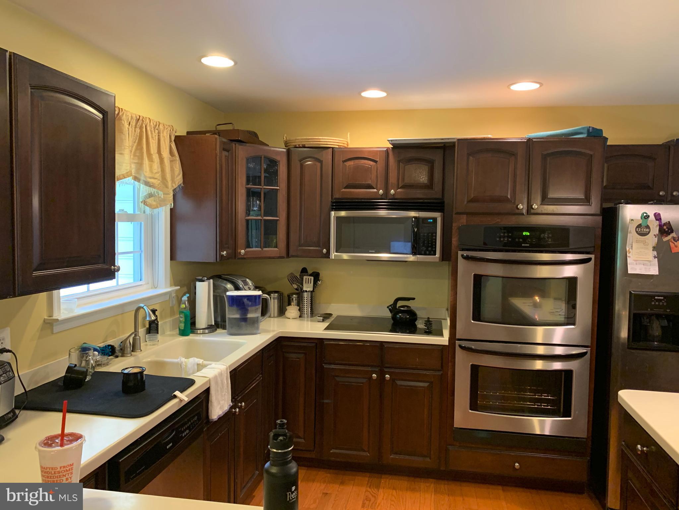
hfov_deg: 67.3
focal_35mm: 26
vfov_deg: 53.1
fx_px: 510
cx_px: 340
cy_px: 255
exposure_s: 1/60
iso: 250
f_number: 1.8
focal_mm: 4.25
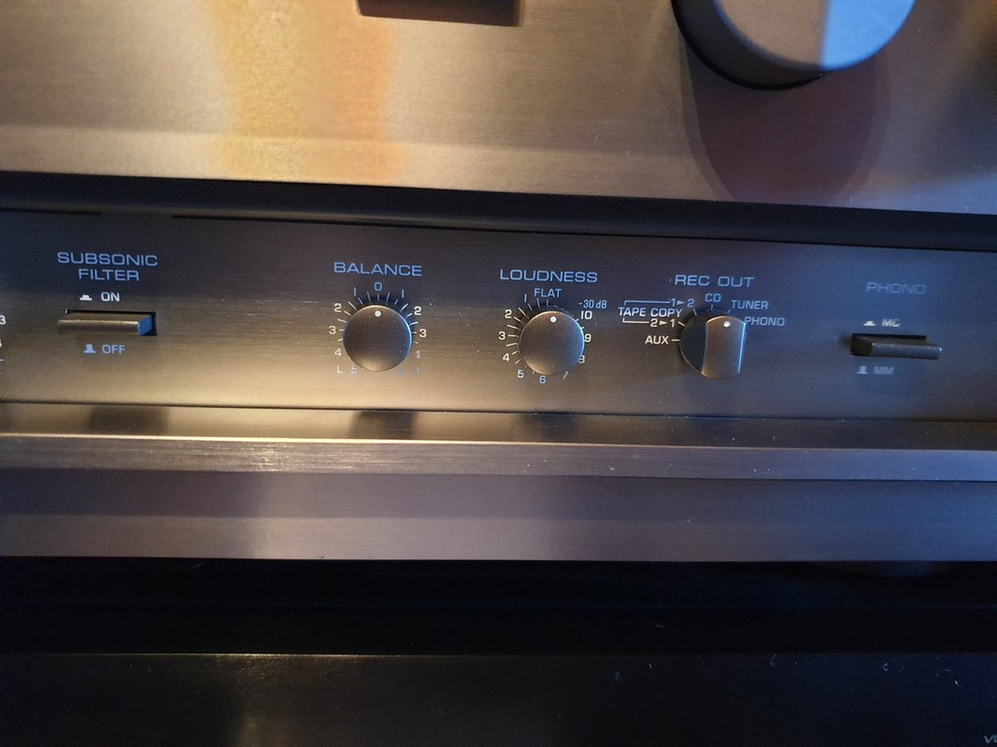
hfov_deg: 67.3
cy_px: 374
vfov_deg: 53.1
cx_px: 498
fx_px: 749
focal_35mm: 26
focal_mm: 4.3
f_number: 1.5
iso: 800
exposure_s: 1/50
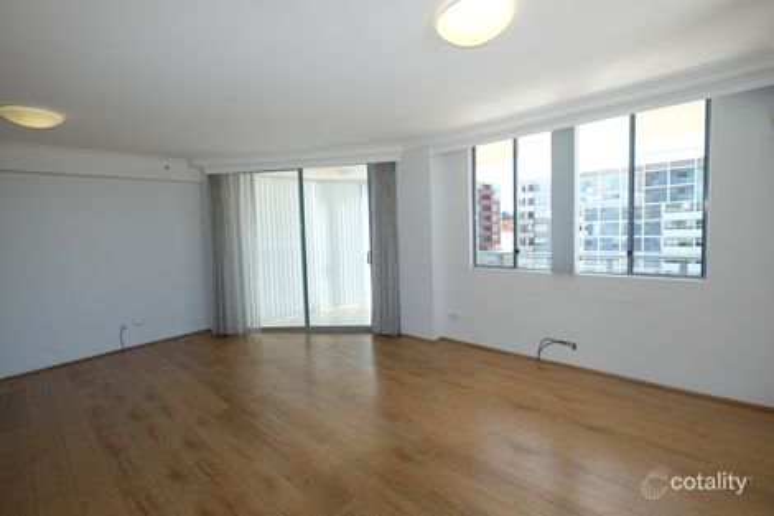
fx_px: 322
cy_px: 258
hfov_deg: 100.4
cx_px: 387
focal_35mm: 15
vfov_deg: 77.3
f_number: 4
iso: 200
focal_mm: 10
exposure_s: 1/160
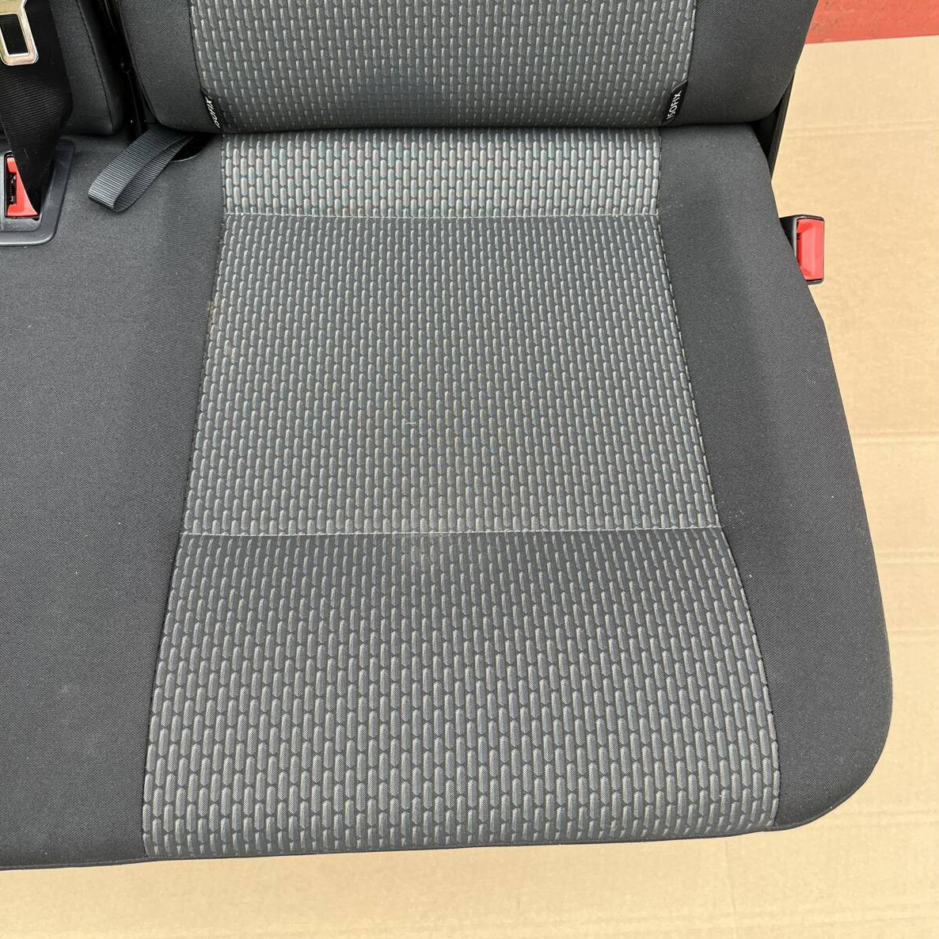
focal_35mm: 31
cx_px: 473
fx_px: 951
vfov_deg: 52.3
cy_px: 390
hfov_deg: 52.5
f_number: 1.6
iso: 40
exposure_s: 1/253
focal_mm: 5.1
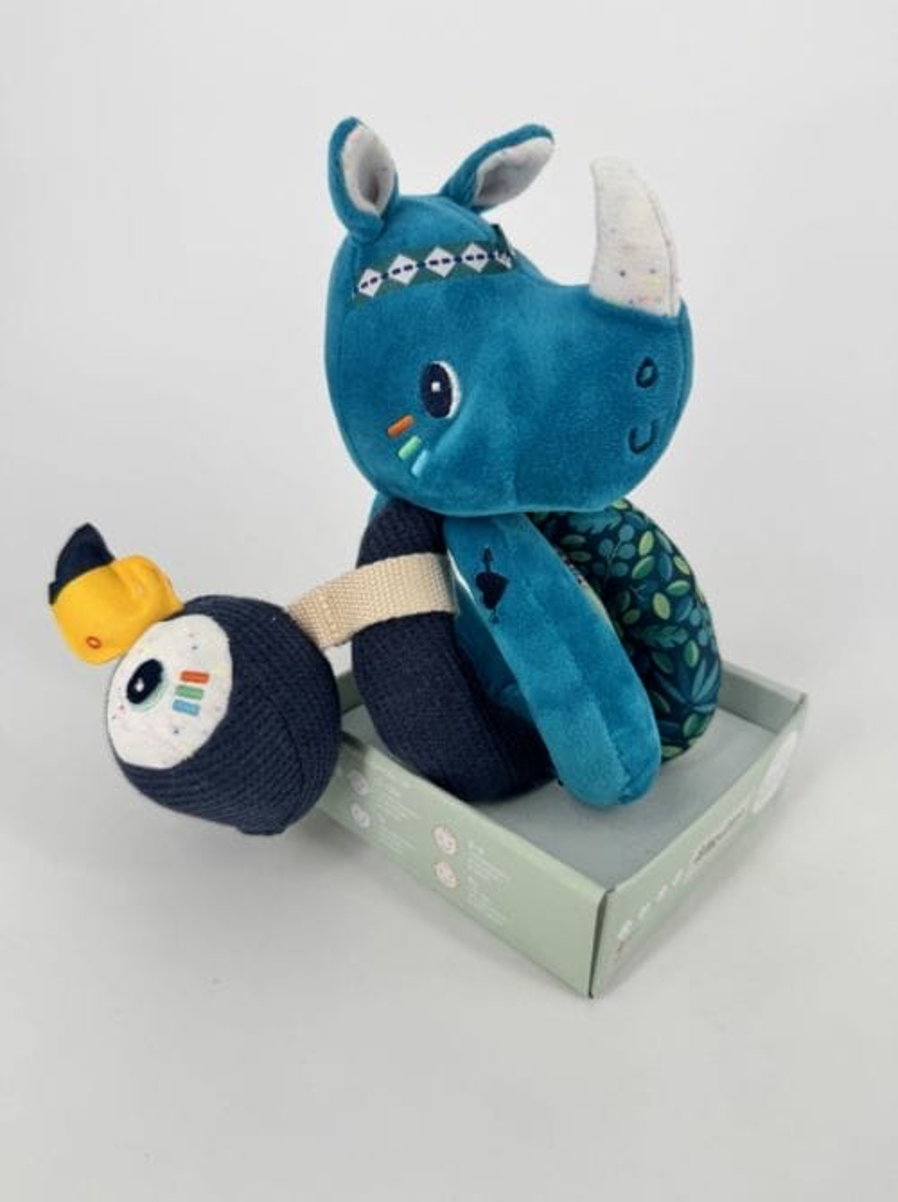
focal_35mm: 24
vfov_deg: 71.7
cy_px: 601
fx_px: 832
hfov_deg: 56.7
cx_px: 449
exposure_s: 1/1311
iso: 80
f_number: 1.78
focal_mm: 6.76
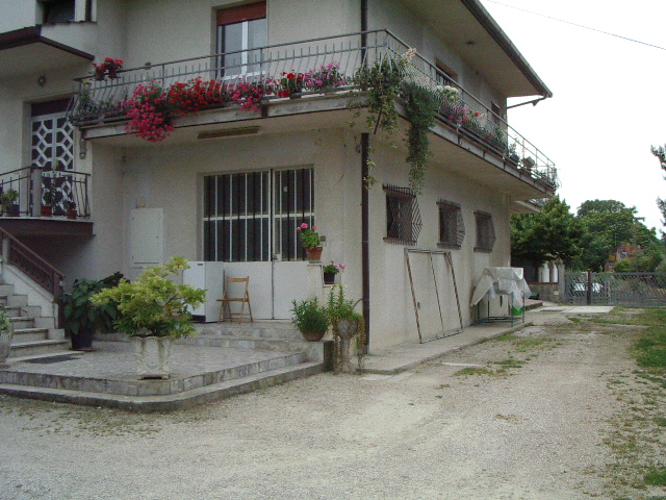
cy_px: 250
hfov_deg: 49.0
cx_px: 333
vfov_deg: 37.7
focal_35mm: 38
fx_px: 731
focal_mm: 5.8
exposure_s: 1/1000
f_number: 4.8
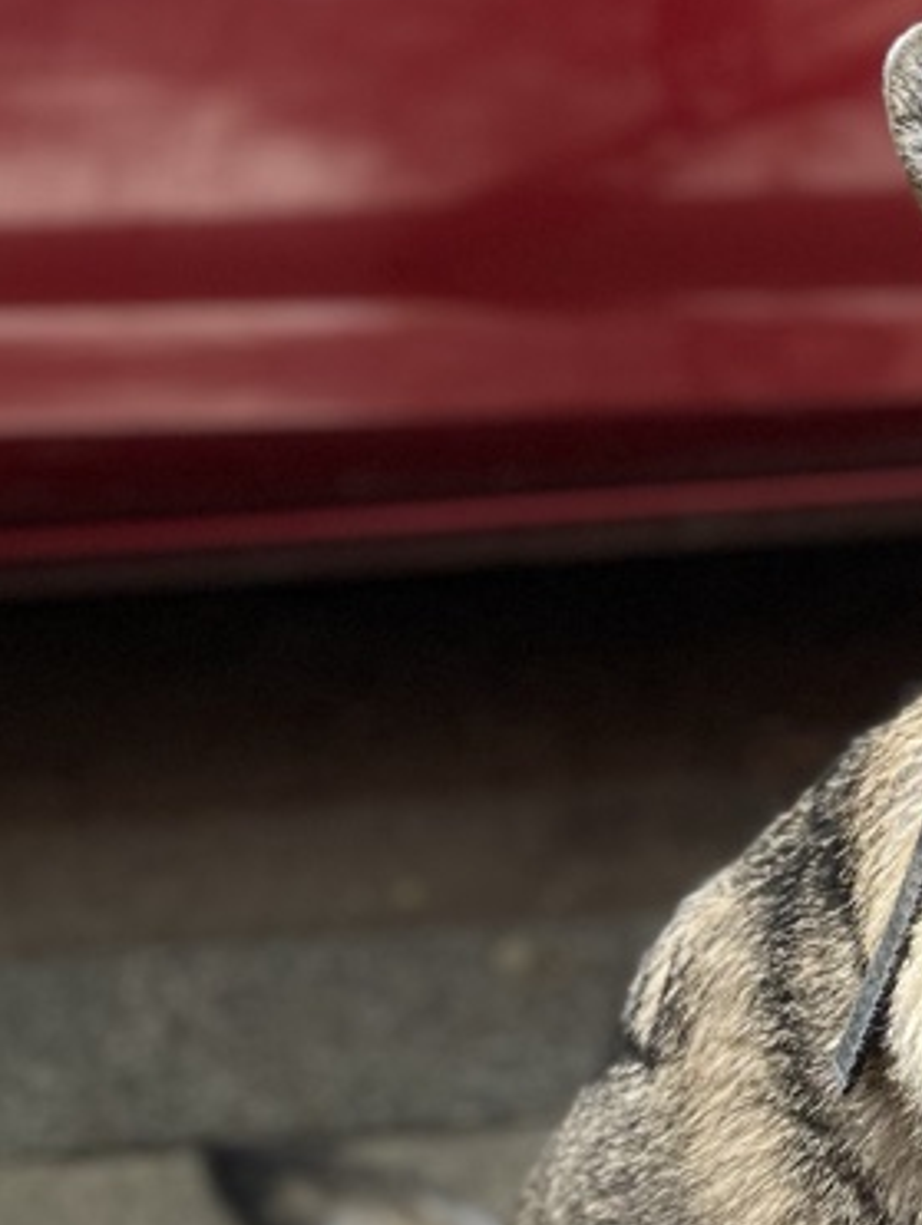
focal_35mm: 84
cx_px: 1266
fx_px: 2978
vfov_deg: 23.3
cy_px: 634
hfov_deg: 16.4
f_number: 1.6
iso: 40
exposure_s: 1/258
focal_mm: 5.1
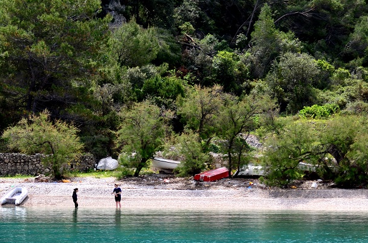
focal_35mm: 174
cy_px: 182
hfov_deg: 11.8
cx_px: 69
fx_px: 1774
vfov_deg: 7.8
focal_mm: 70
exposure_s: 1/1600
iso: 400
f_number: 4.5
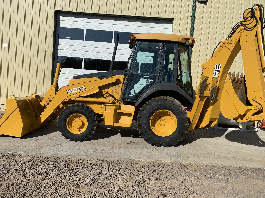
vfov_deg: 53.1
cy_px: 99
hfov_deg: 67.3
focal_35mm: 26
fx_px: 199
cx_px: 132
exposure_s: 1/3937
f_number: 1.8
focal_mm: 4.25
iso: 25
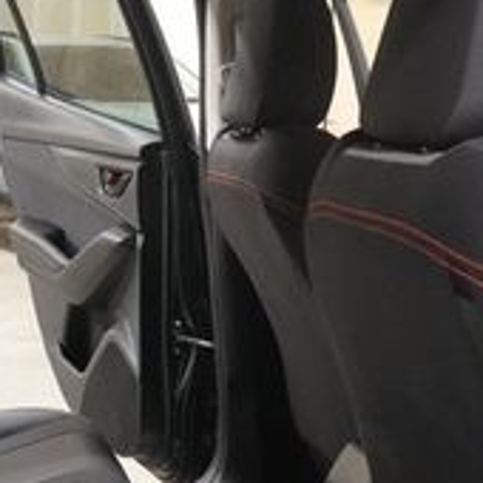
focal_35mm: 77
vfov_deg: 22.3
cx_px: 63
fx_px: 1216
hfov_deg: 22.0
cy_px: 337
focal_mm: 16
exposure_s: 1/60
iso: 6400
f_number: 3.5
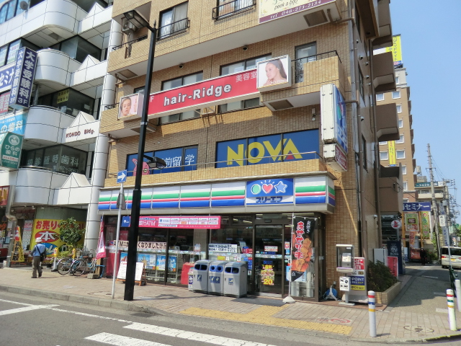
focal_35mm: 24
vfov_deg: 56.8
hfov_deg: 71.6
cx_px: 230
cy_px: 173
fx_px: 320
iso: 80
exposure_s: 1/1000
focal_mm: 4.3
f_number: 3.2
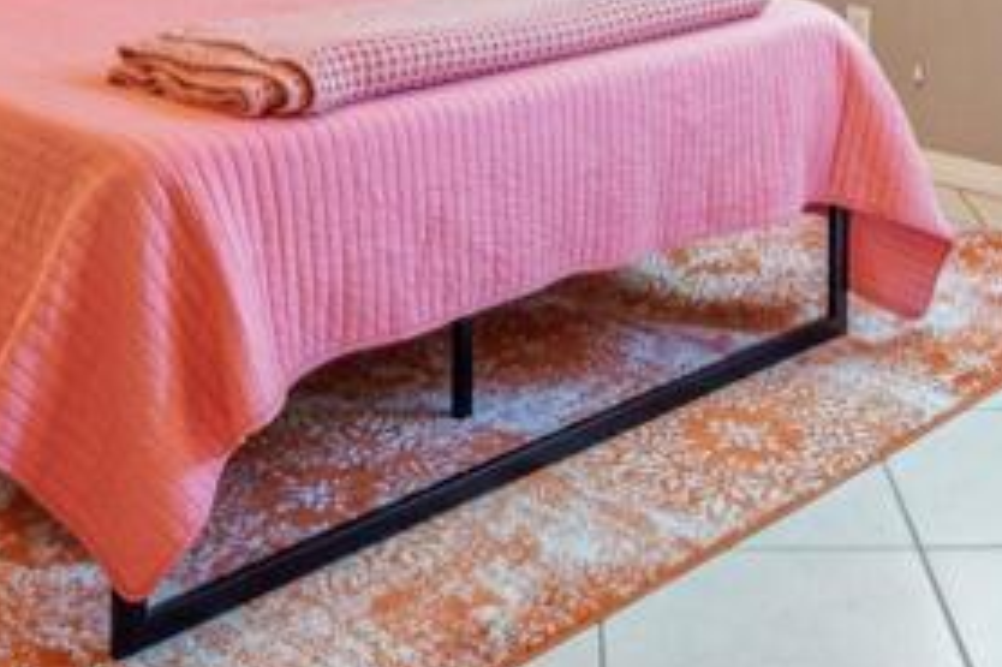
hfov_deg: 33.7
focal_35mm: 59
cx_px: 645
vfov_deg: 20.1
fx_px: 1641
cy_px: -310
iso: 400
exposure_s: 1/4
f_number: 8
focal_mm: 16
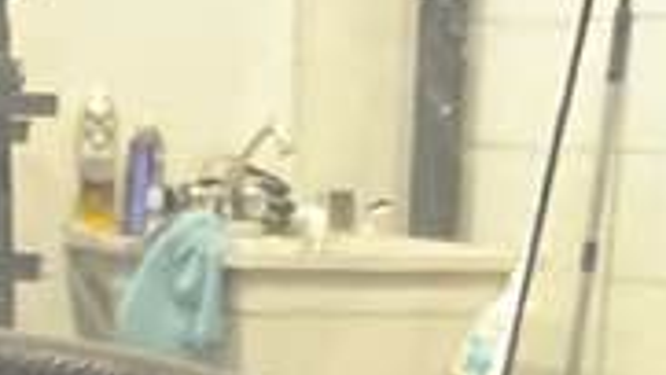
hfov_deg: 10.9
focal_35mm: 198
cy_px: 1482
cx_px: 226
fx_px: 3498
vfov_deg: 5.4
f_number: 1.8
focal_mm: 3
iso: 250
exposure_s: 1/30
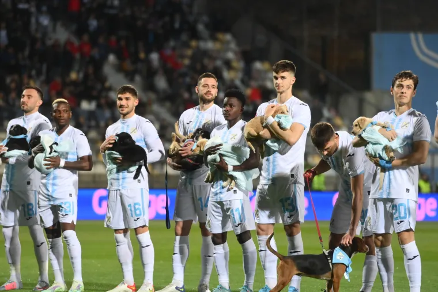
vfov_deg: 6.9
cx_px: 219
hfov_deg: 10.3
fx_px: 2434
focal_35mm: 200
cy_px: 146
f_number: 3.5
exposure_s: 1/1600
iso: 3200
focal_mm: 200
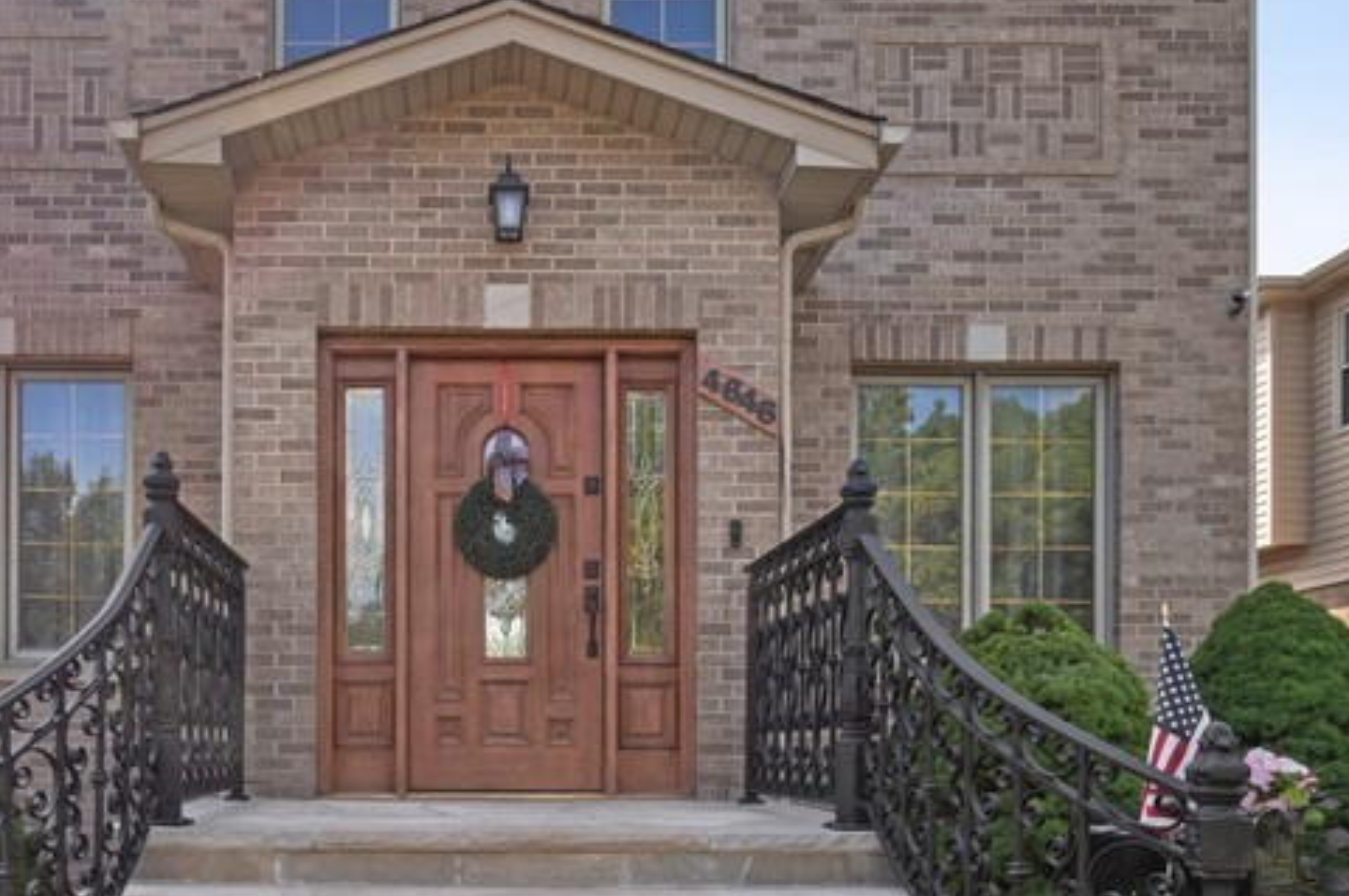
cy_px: 573
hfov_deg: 61.4
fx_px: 1123
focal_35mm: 30
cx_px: 534
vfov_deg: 43.1
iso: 100
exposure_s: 1/40
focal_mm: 10.6
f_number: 11
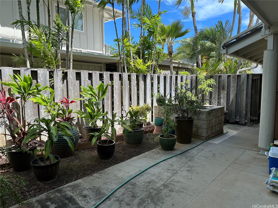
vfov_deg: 56.8
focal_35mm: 24
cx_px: 139
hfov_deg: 71.6
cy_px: 104
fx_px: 193
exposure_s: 1/1374
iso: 80
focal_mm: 6.86
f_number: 1.78
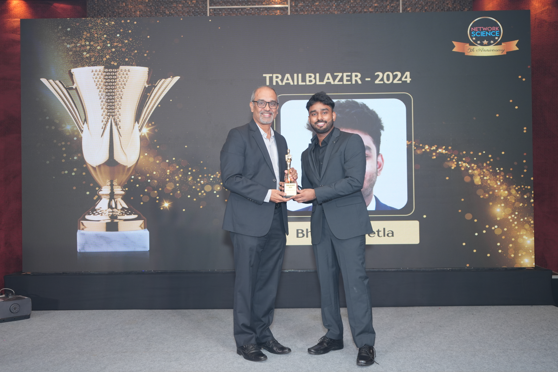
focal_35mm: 34
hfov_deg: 55.8
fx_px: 527
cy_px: 186
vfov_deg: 38.9
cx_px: 279
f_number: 4
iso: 500
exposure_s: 1/125
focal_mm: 34
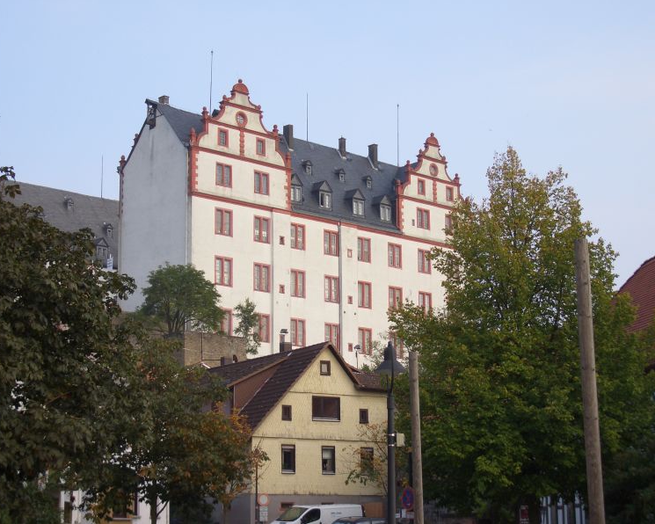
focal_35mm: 65
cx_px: 324
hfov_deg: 29.1
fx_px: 1260
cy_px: 261
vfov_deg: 23.5
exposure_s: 1/250
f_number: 3.5
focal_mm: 10.2
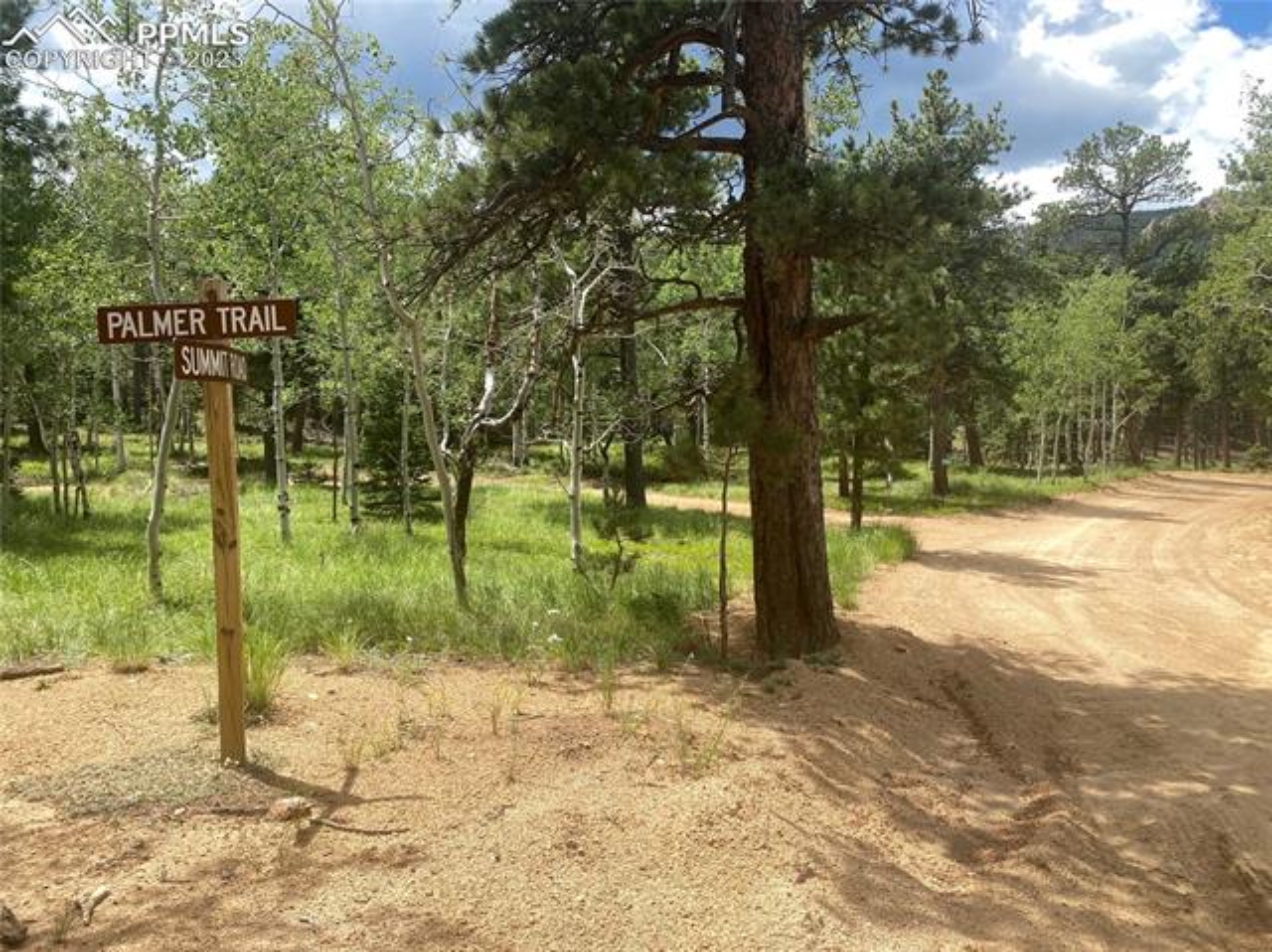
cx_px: 636
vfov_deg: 53.0
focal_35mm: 26
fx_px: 955
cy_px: 476
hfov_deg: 67.3
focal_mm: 4.25
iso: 32
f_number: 1.8
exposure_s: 1/1629
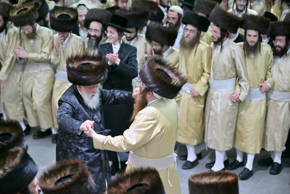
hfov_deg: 17.6
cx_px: 145
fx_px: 935
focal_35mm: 116
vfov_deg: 11.8
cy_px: 97
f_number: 2.8
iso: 400
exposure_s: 1/200
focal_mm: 116
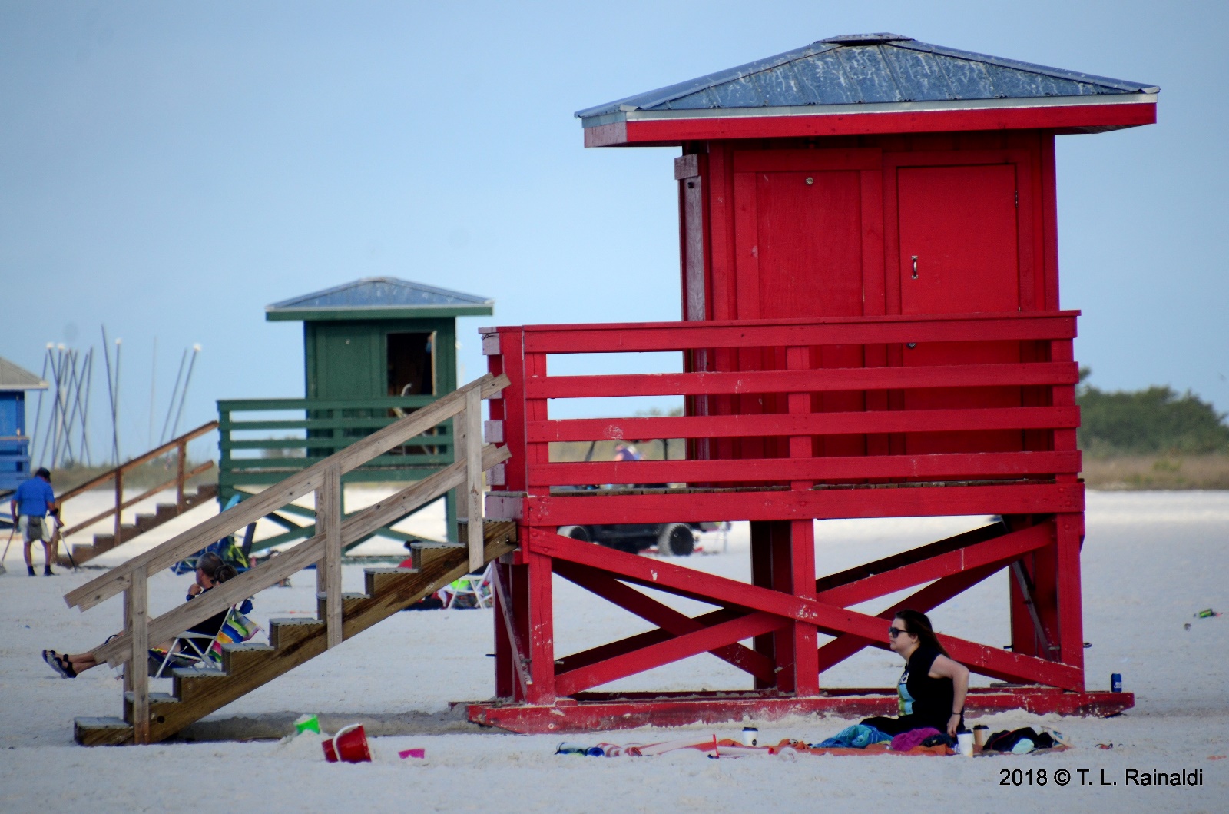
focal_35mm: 600
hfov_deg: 3.4
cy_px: 407
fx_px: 20437
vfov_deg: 2.3
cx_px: 614
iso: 400
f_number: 6.3
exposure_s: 1/1000
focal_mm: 400
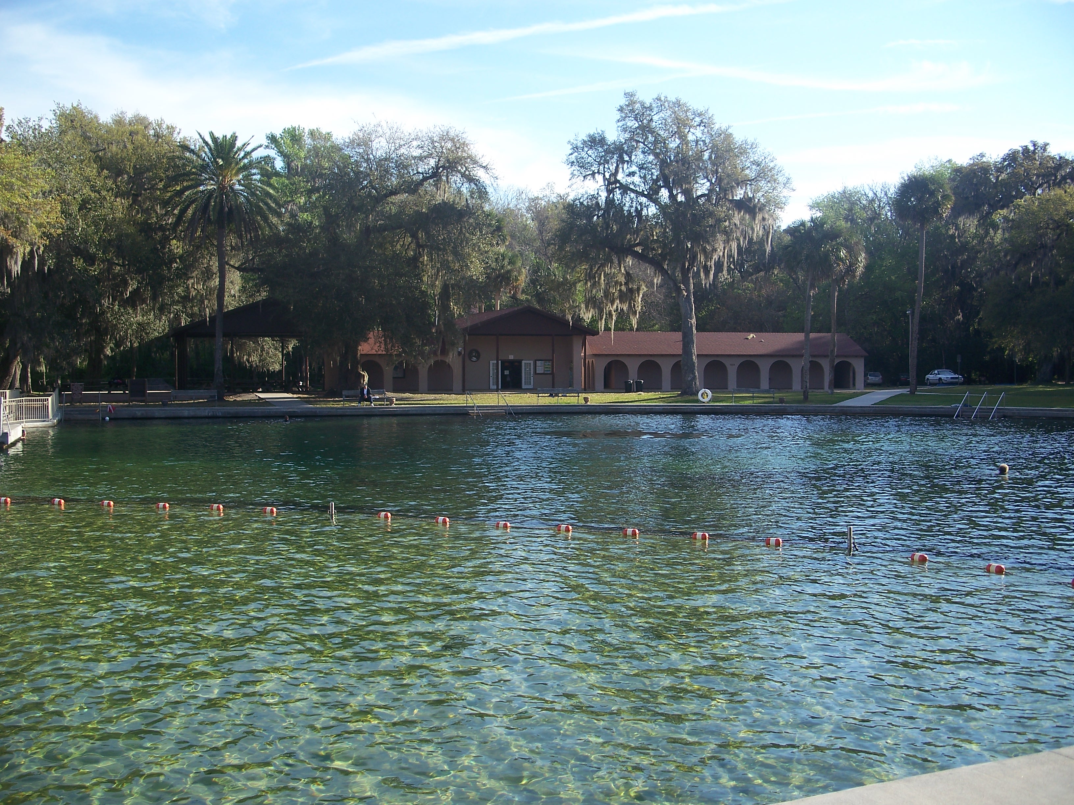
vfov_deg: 38.7
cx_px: 537
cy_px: 402
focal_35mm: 37
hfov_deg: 50.1
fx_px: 1148
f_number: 2.8
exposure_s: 1/500
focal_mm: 7.8
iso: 64
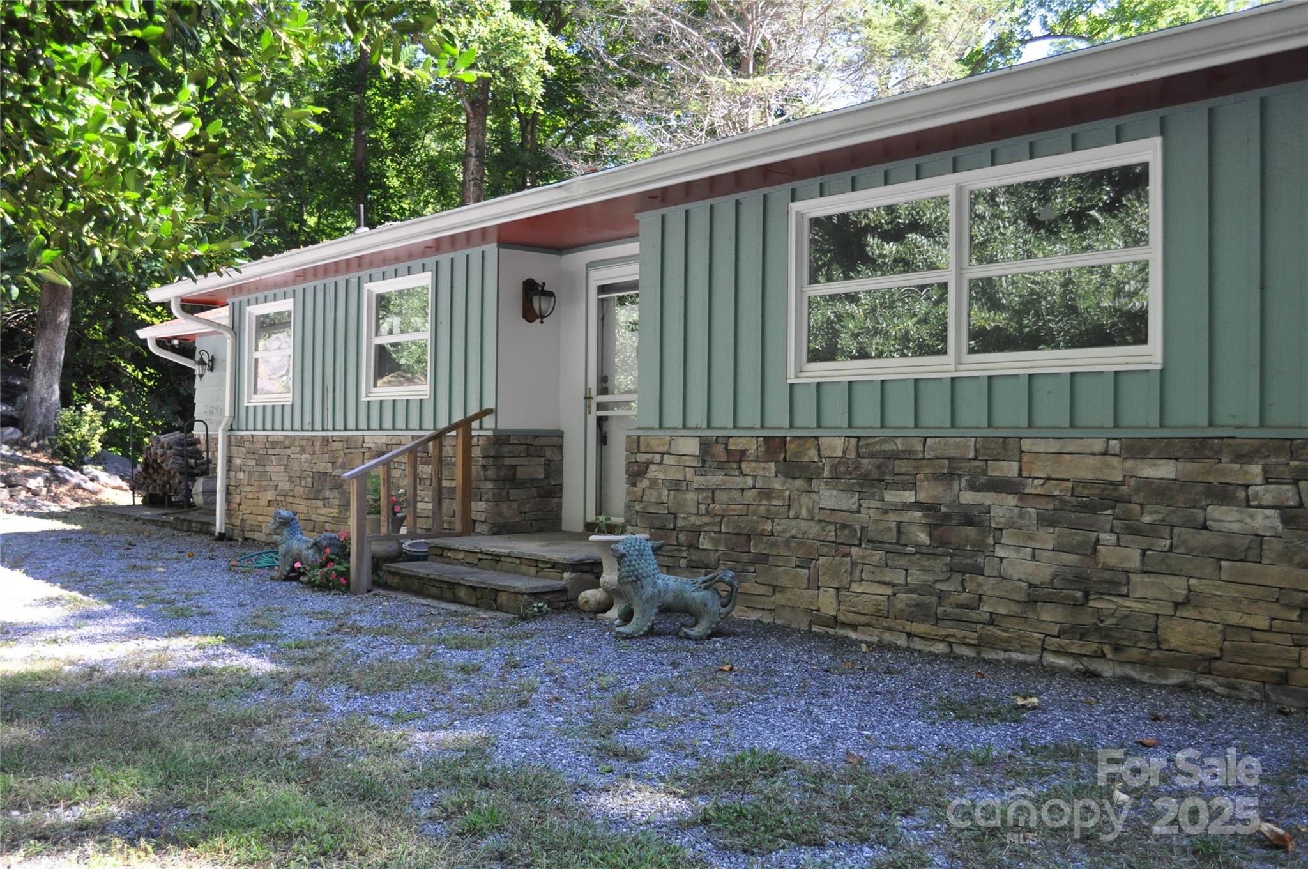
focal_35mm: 36
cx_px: 654
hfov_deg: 53.2
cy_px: 434
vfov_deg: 36.8
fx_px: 1306
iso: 800
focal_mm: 24
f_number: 4.5
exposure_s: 1/80
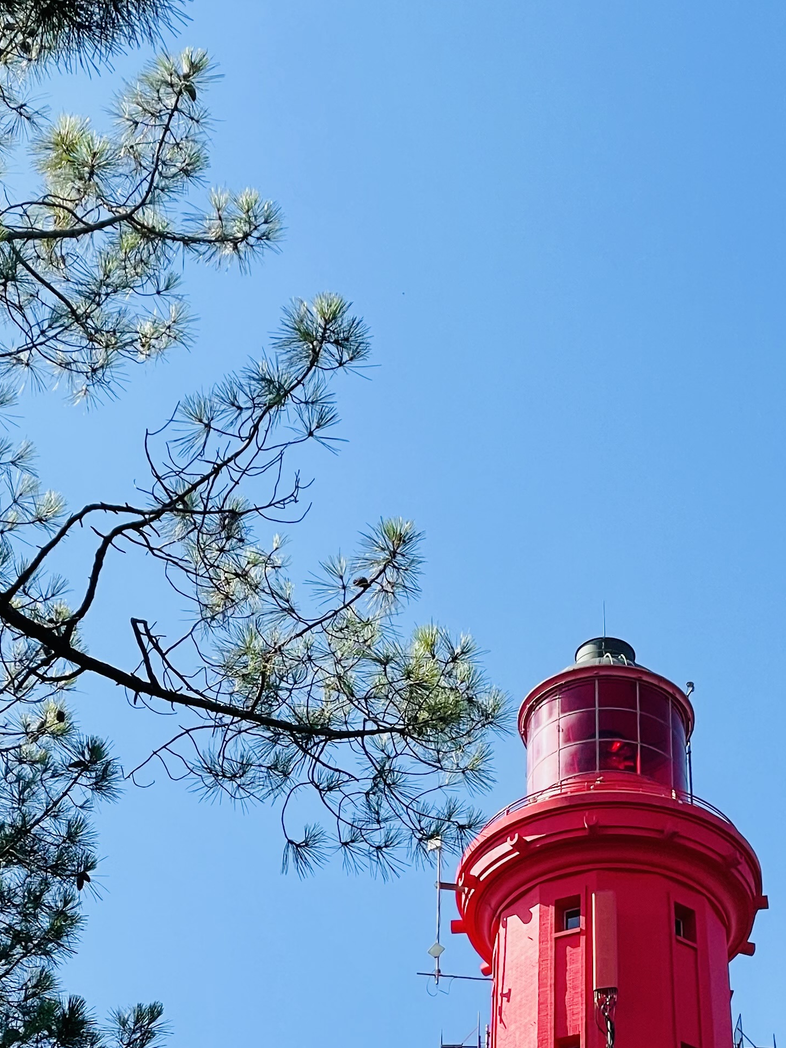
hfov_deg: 13.5
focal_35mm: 109
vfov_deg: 17.9
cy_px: 862
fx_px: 3300
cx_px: 647
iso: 25
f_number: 2
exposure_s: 1/1170
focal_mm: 6
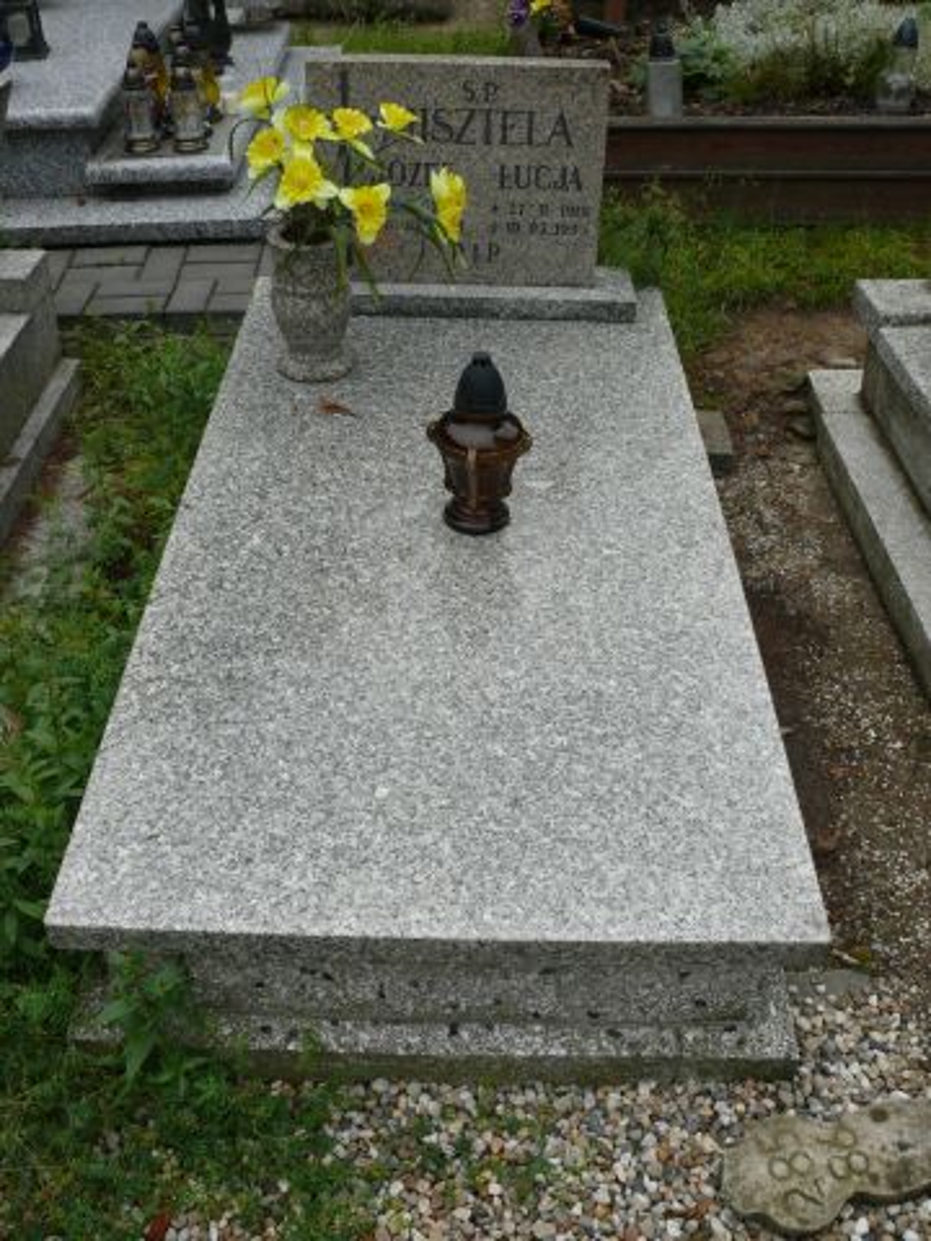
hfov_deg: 40.7
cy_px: 620
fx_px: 1255
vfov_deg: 52.6
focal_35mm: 35
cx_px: 466
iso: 100
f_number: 4.5
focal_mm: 7.4
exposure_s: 1/250
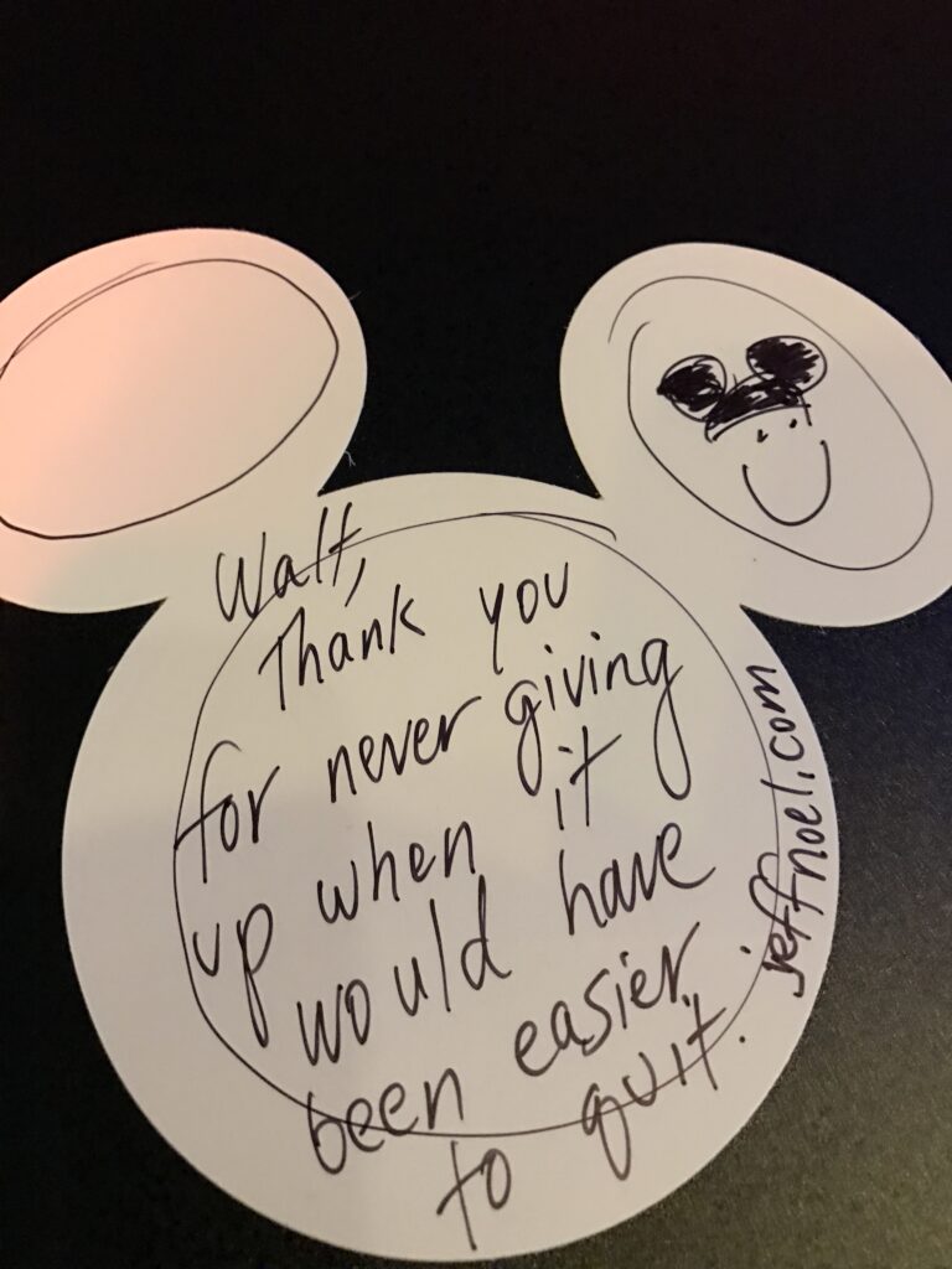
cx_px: 476
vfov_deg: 63.4
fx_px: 1027
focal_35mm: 28
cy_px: 634
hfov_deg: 49.7
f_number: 1.8
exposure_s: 1/4
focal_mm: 3.99
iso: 100
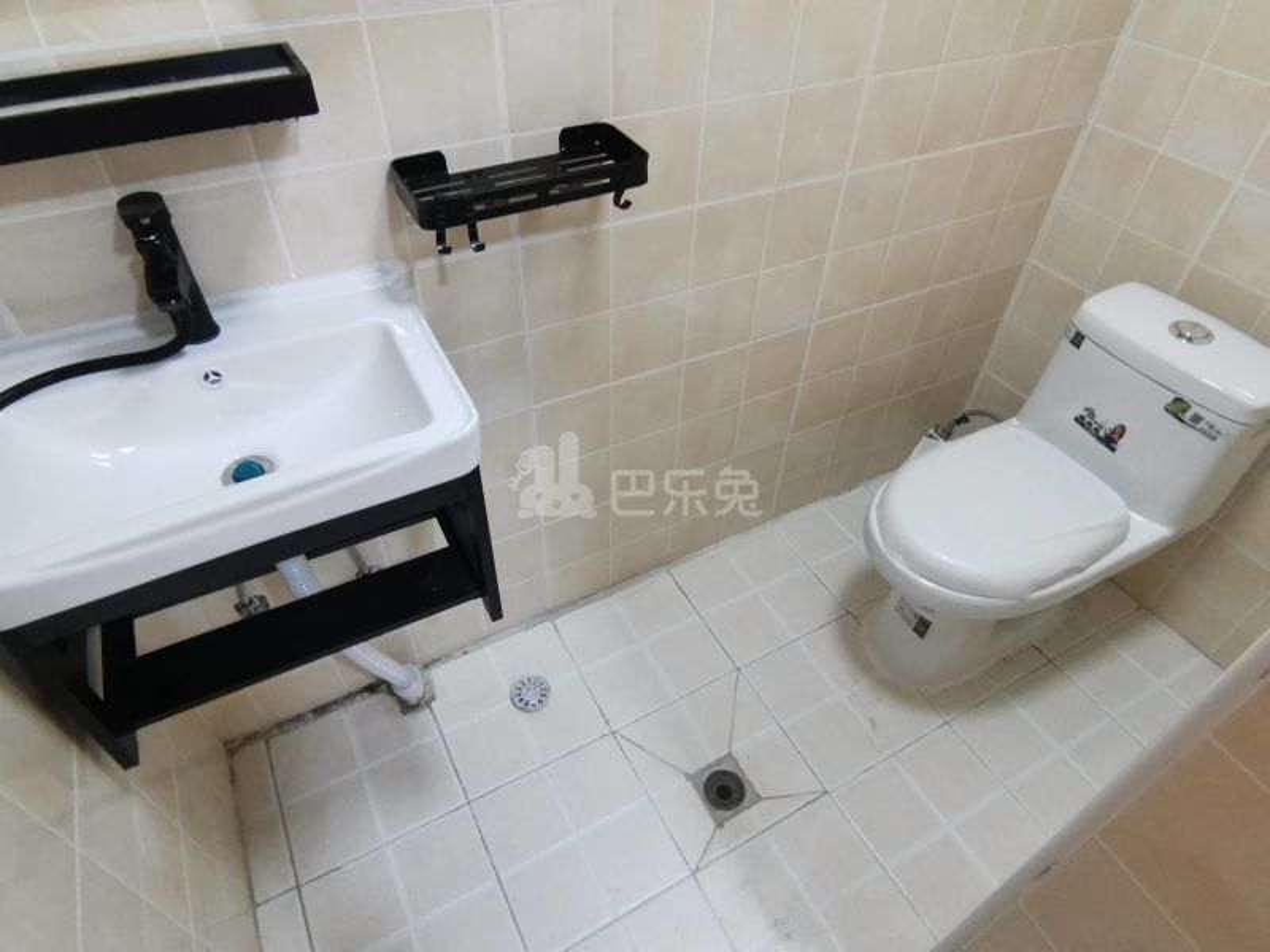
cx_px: 635
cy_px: 476
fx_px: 734
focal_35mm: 20
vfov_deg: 66.0
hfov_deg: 81.7
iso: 250
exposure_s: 1/33.3
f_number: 2.2
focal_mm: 2.26
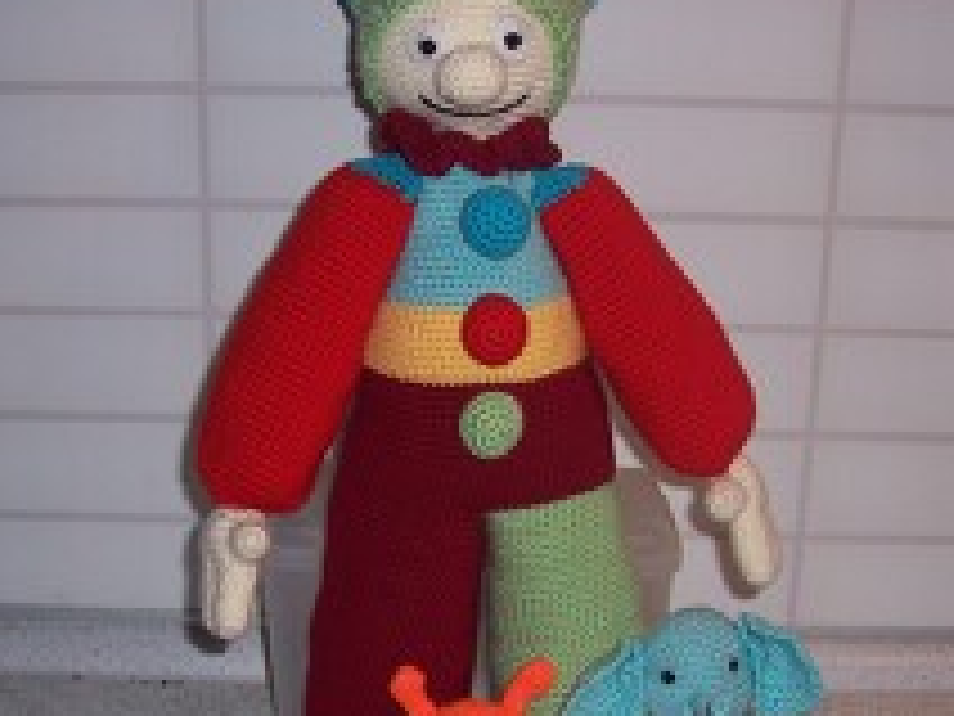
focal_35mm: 56
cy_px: 405
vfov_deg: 26.1
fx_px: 1543
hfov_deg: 34.3
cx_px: 452
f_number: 2.7
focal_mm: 5.6
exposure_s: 1/60
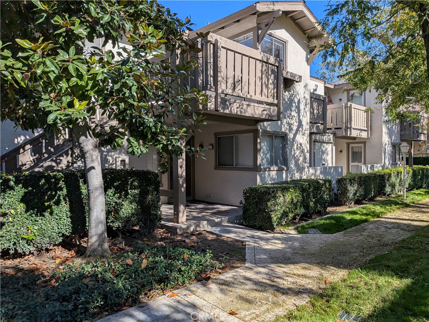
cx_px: 214
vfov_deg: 56.8
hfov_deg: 71.6
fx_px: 297
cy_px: 161
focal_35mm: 24
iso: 25
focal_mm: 4.53
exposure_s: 1/1221
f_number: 1.7
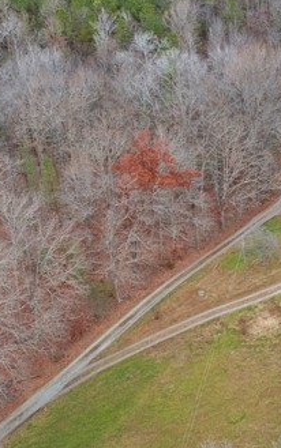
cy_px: 210
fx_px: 967
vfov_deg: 26.1
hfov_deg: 15.5
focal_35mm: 79
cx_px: 396
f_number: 8
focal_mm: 12.29
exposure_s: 1/10
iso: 100
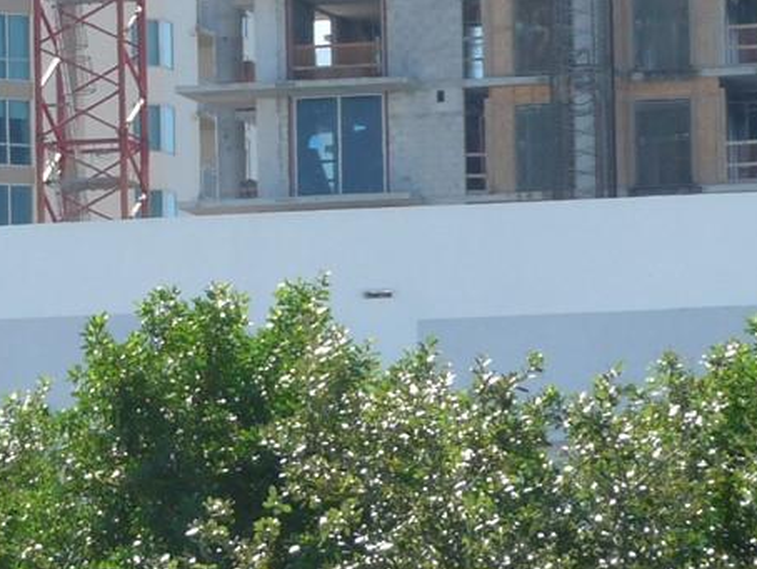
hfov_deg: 3.1
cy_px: -284
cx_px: -525
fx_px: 13872
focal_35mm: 634
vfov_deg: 2.3
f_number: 5.6
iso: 100
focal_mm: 32
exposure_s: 1/320
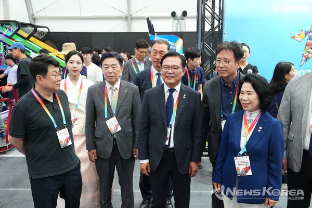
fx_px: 303
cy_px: 104
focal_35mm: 35
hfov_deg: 54.4
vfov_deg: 37.9
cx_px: 156
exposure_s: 1/125
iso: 5000
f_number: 4
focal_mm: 35
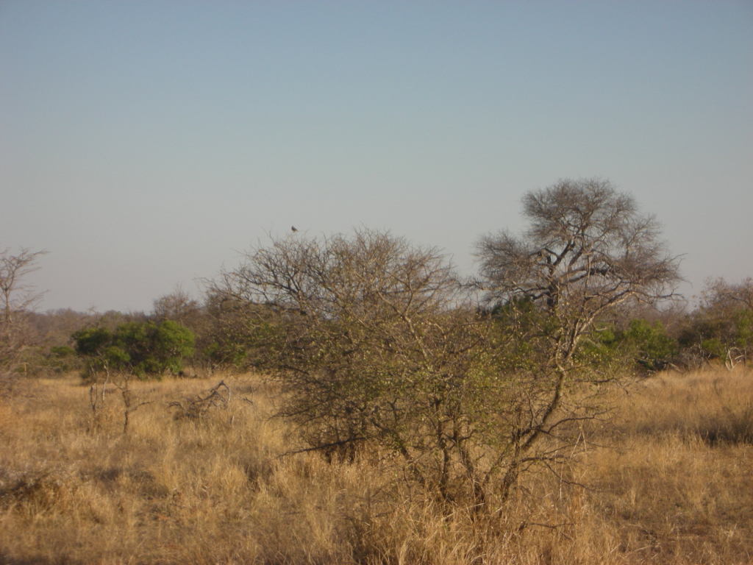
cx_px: 376
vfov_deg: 14.1
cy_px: 282
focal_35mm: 105
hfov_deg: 18.7
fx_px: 2284
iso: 50
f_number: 5.4
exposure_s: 1/204
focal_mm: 17.4
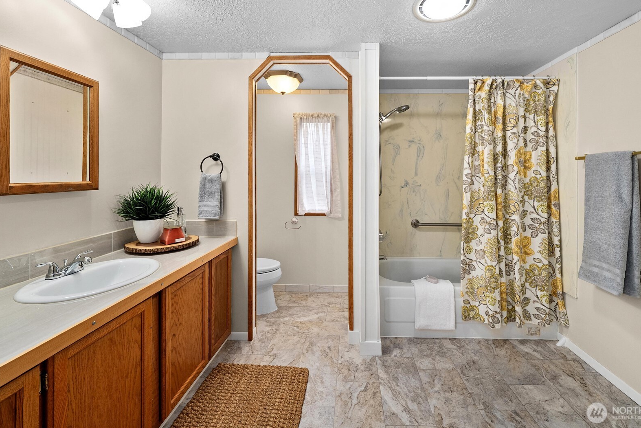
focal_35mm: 14
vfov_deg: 81.1
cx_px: 341
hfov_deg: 104.1
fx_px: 249
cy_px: 198
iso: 1000
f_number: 7.1
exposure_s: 1/8
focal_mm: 13
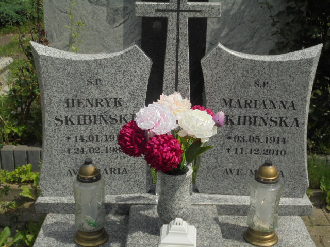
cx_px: 165
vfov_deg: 29.7
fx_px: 467
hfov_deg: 38.9
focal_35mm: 49
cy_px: 124
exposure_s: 1/800
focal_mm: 8.9
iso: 100
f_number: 4.8
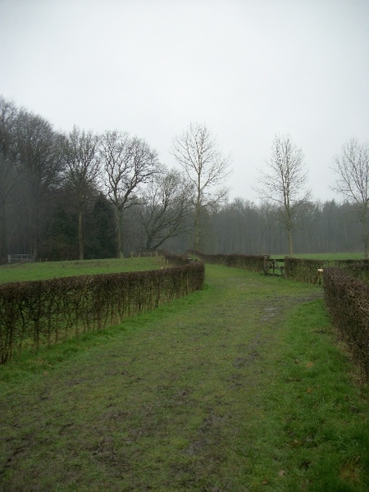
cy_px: 246
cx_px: 184
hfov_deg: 44.2
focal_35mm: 32
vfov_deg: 56.8
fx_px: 455
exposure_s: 1/160
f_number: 2.9
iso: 80
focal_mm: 5.7
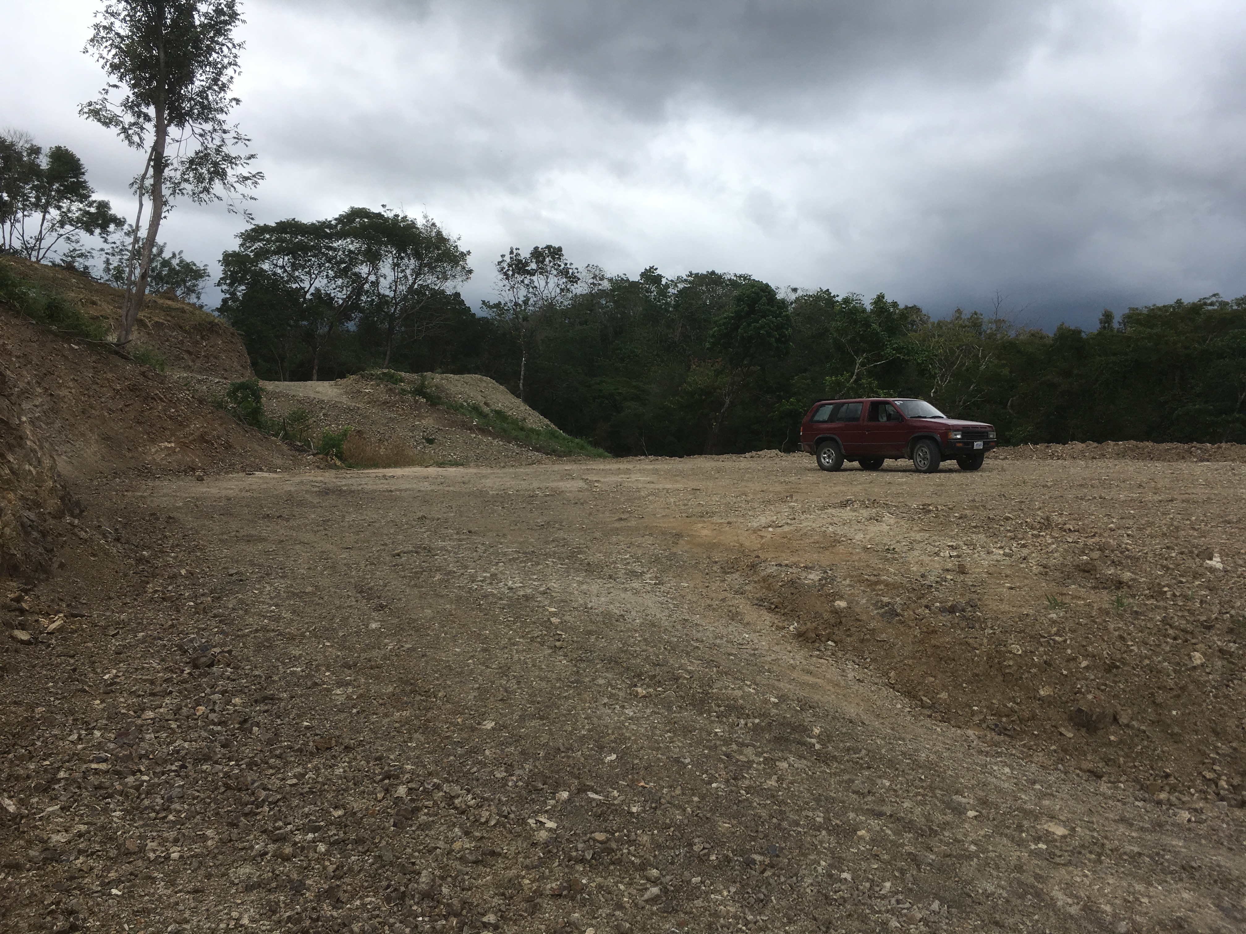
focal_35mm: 29
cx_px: 623
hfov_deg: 61.7
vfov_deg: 48.2
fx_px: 1044
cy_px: 467
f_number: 2.2
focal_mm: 4.15
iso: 25
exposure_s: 1/1350
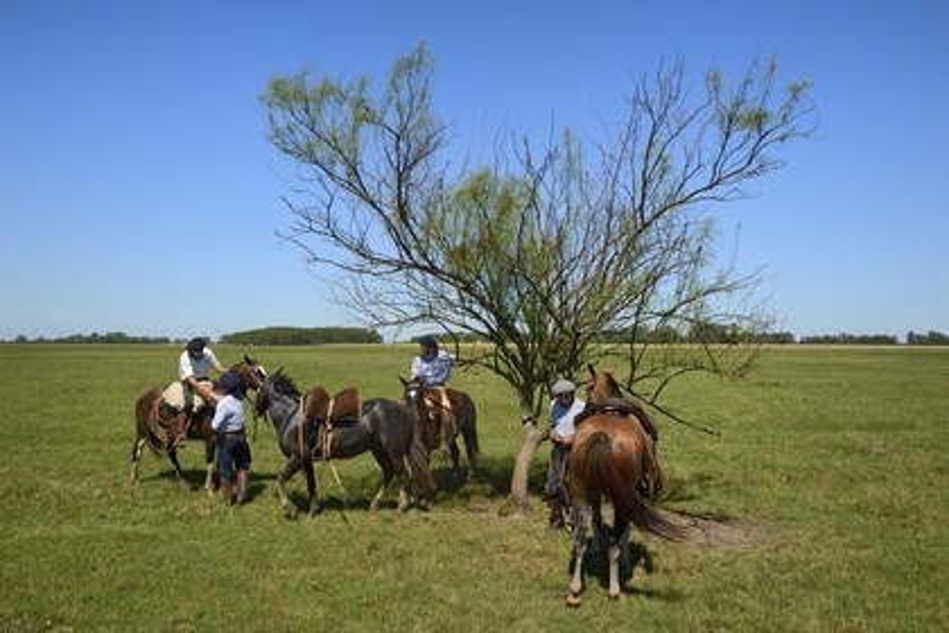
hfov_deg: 60.3
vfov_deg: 42.3
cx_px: 474
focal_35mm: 31
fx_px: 817
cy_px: 316
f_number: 8
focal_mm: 31
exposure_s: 1/1000
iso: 200
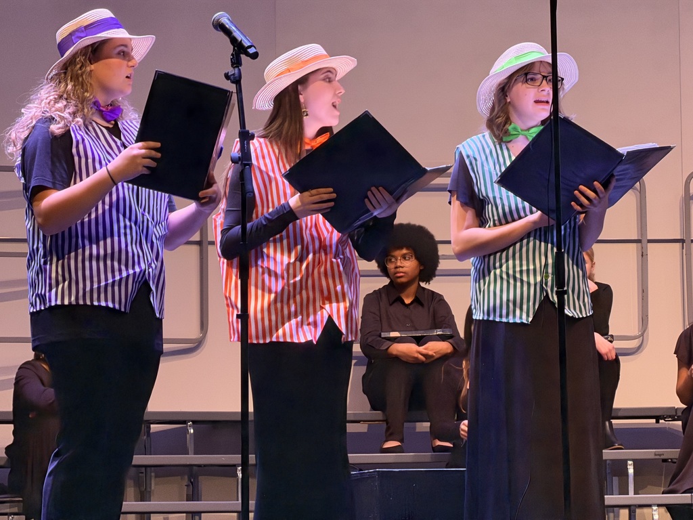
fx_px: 4004
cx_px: 346
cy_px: 260
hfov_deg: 9.9
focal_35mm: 200
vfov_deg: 7.4
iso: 400
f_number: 2.8
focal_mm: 16.89
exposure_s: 1/92
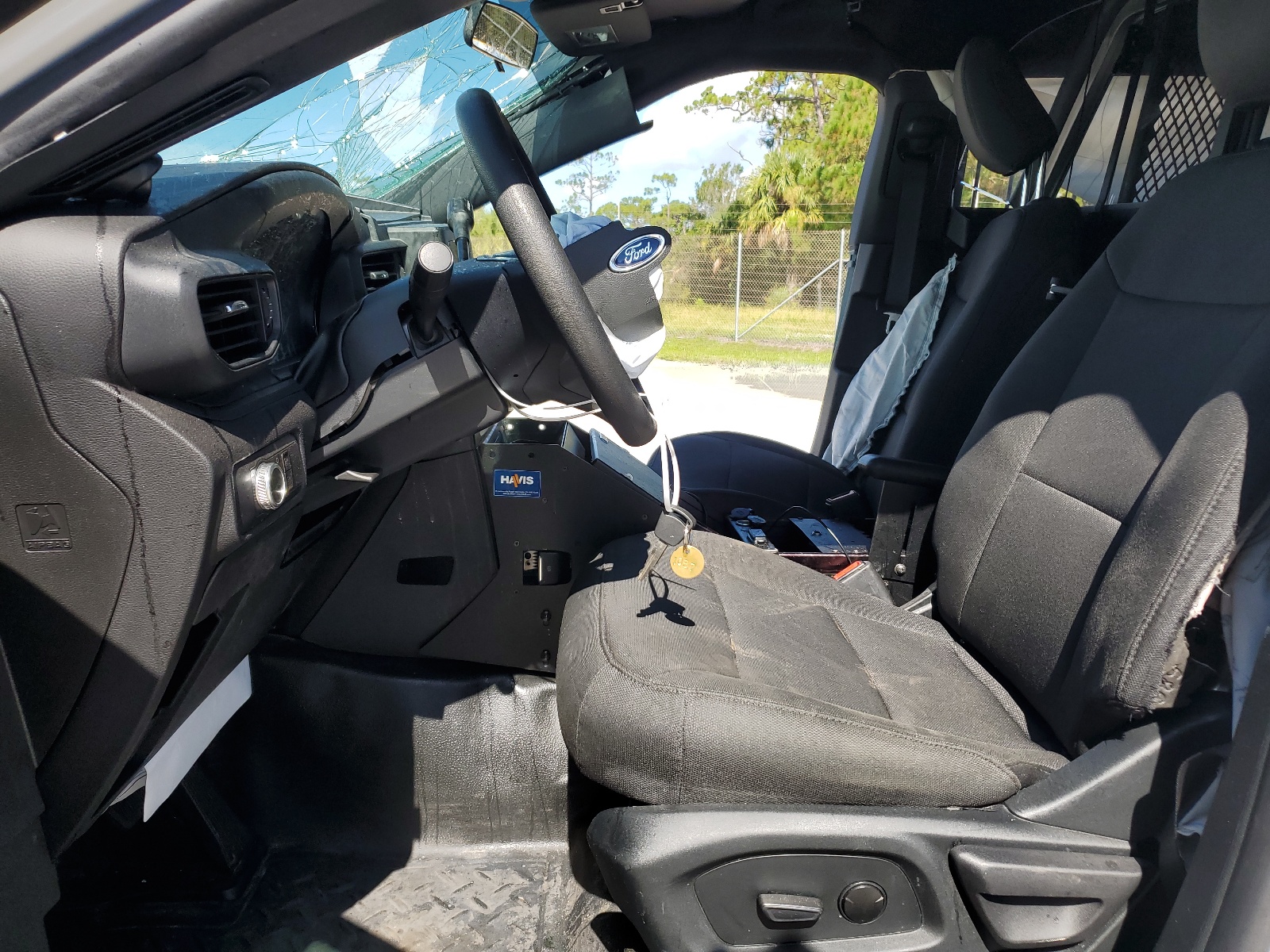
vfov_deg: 53.1
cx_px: 635
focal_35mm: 26
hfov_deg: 67.3
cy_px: 476
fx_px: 954
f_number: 1.5
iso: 50
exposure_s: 1/1250
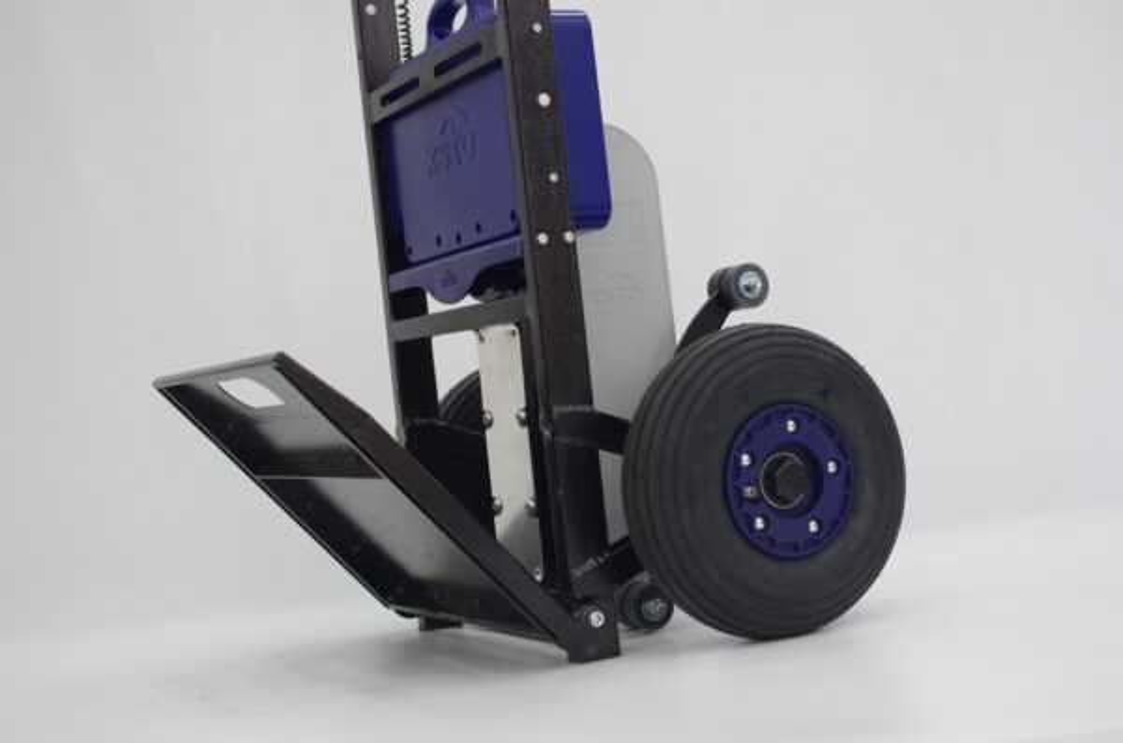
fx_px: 1618
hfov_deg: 38.3
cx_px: 562
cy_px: 372
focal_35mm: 52
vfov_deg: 25.9
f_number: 3.5
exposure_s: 1/40
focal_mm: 35
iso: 400
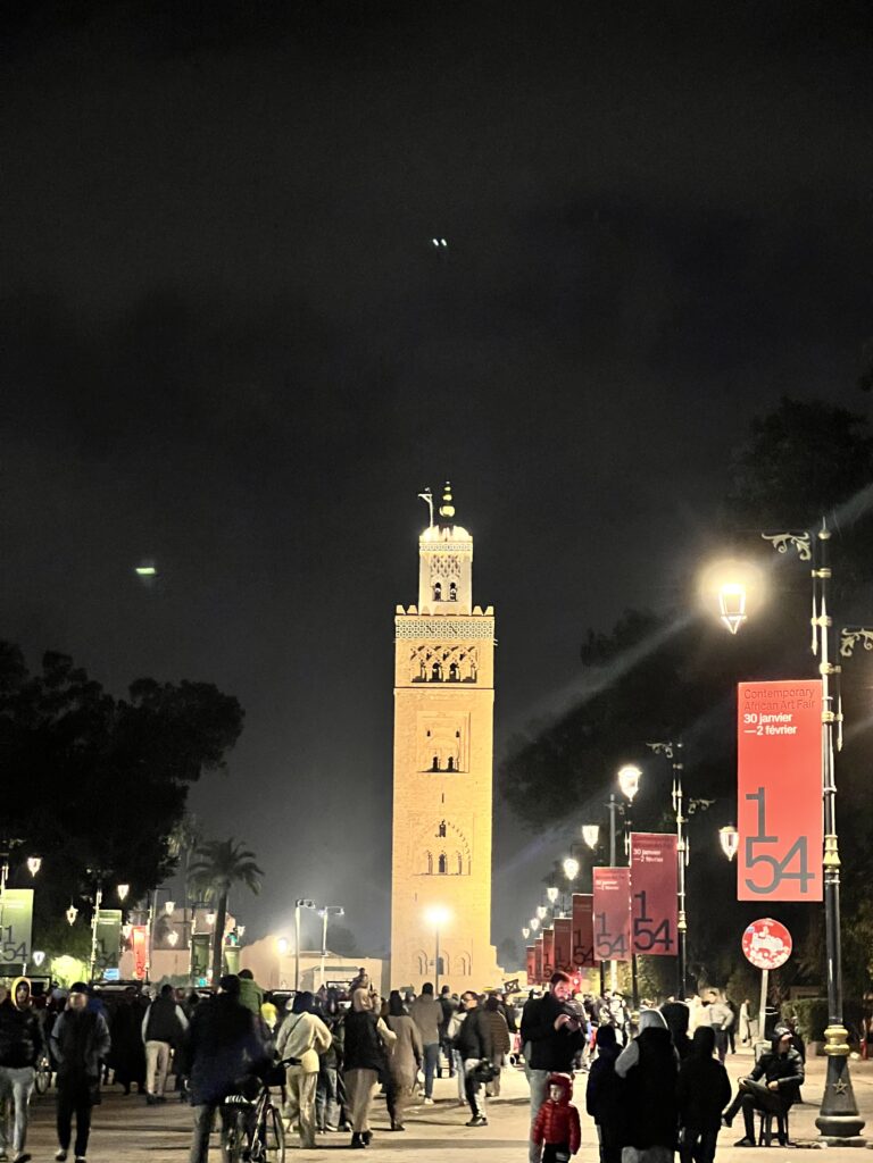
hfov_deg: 19.1
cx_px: 436
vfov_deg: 25.3
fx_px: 2589
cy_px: 582
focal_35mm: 77
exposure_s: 1/18
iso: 1600
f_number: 2.8
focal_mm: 9
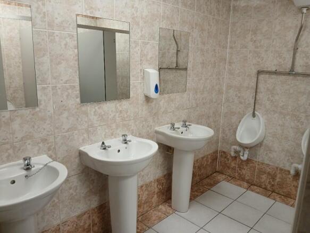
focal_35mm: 26
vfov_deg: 53.0
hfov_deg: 67.3
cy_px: 116
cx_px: 155
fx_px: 233
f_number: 1.8
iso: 100
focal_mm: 3.98
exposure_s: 1/50
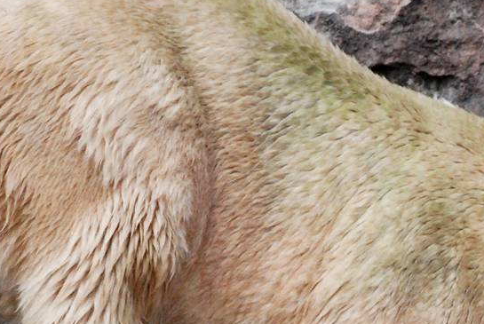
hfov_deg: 2.8
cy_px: 314
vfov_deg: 1.8
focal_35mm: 748
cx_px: 386
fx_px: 10070
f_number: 6.3
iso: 1600
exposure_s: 1/2500
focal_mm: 170
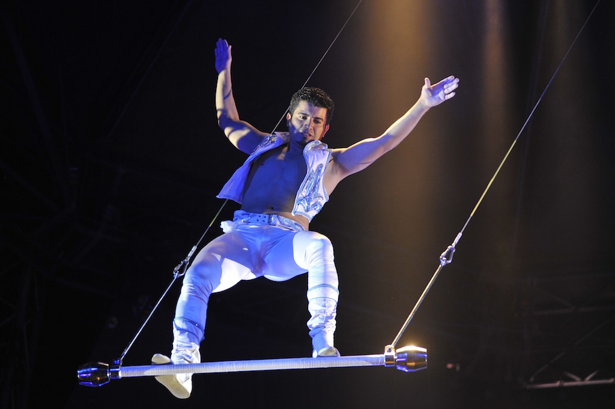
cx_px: 308
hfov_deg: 14.2
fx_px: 2475
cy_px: 204
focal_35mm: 145
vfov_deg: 9.4
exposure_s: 1/250
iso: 1600
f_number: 3.2
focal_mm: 145
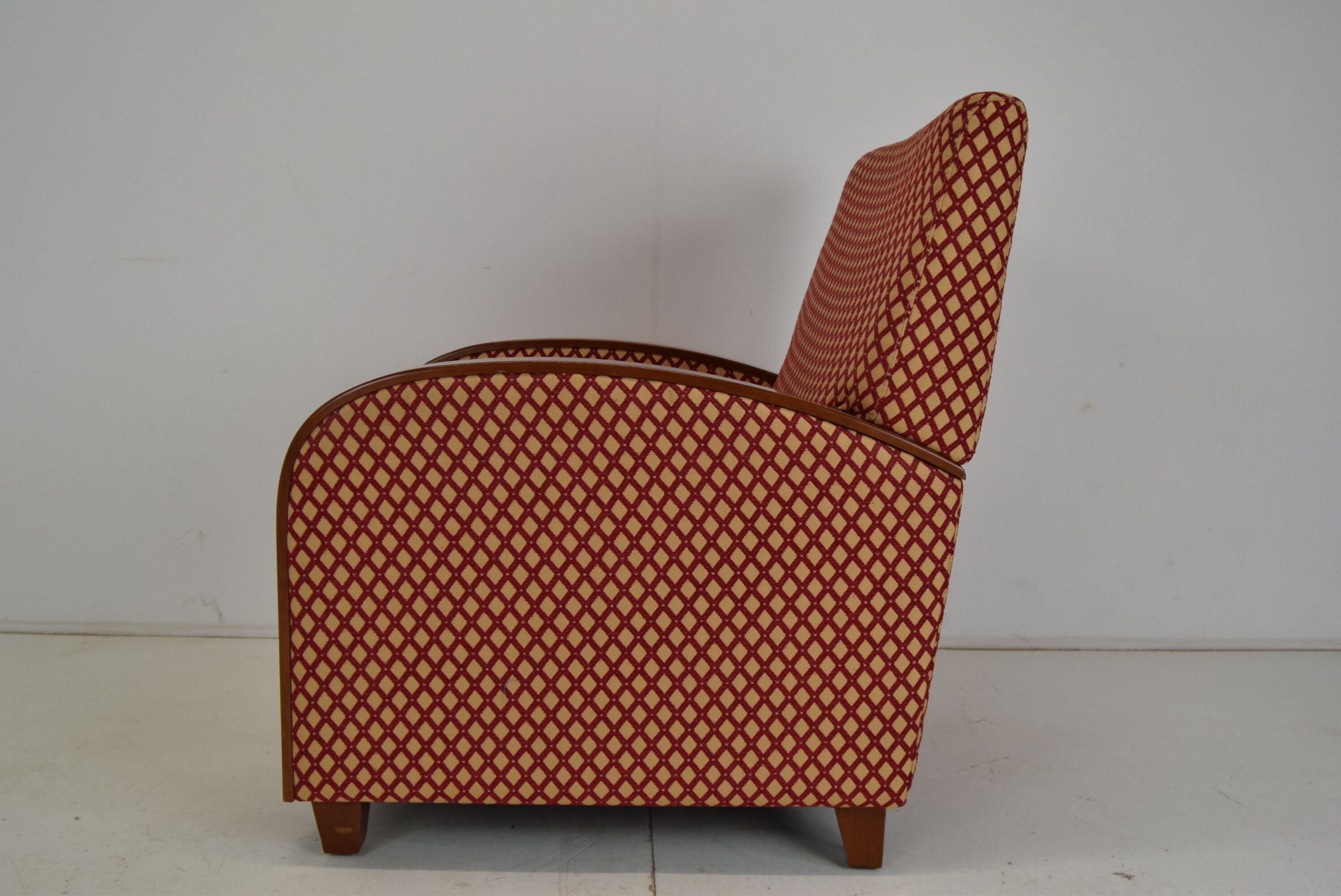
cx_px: 670
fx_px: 1230
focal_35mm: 33
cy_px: 448
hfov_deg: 57.2
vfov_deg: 40.0
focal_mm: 22
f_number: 8
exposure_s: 1/250
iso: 1600
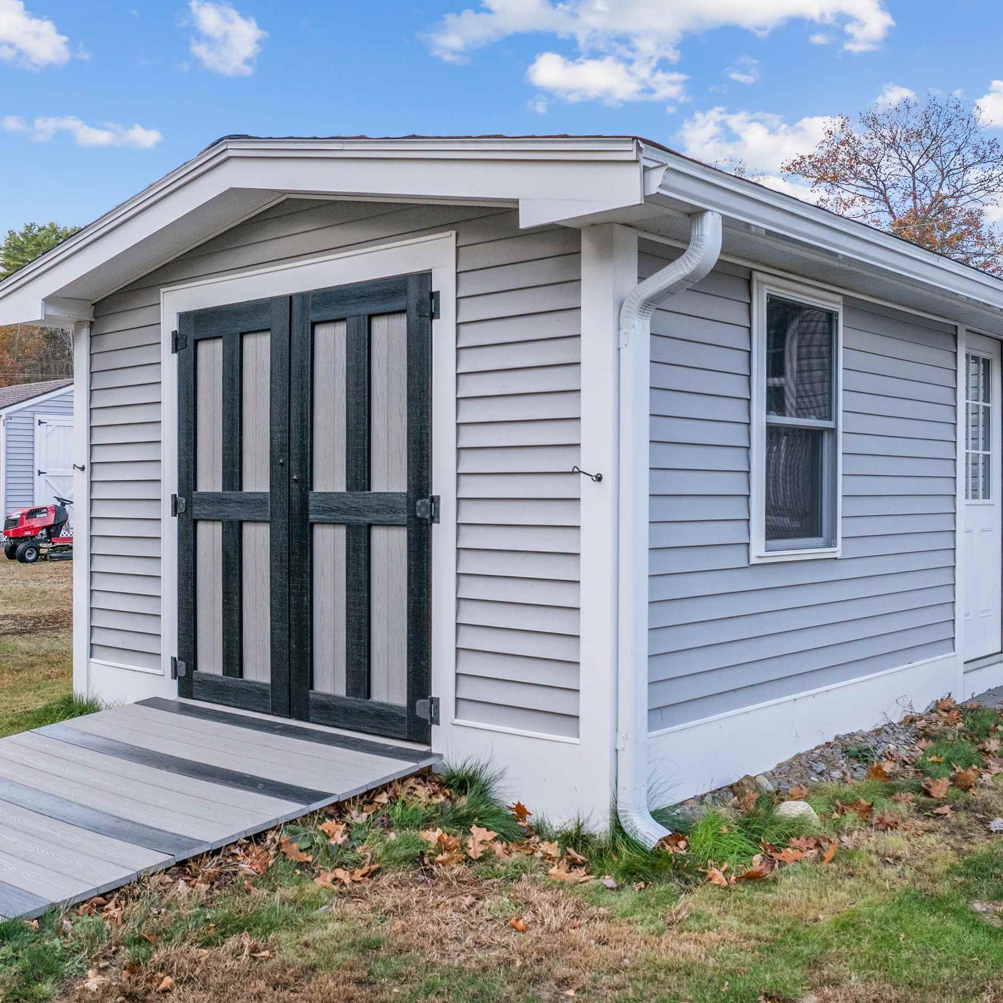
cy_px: 613
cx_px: 519
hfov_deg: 47.2
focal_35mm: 35
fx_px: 1147
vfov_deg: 46.9
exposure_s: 1/1600
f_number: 2.8
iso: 370
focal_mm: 12.29
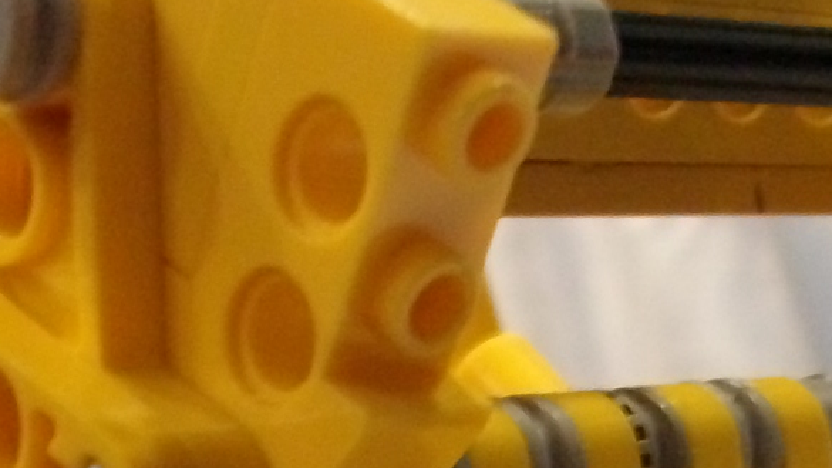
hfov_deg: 17.4
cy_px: 829
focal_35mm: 122
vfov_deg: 9.5
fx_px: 2691
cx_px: 661
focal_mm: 5.7
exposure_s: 1/11.4
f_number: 2.9
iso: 320
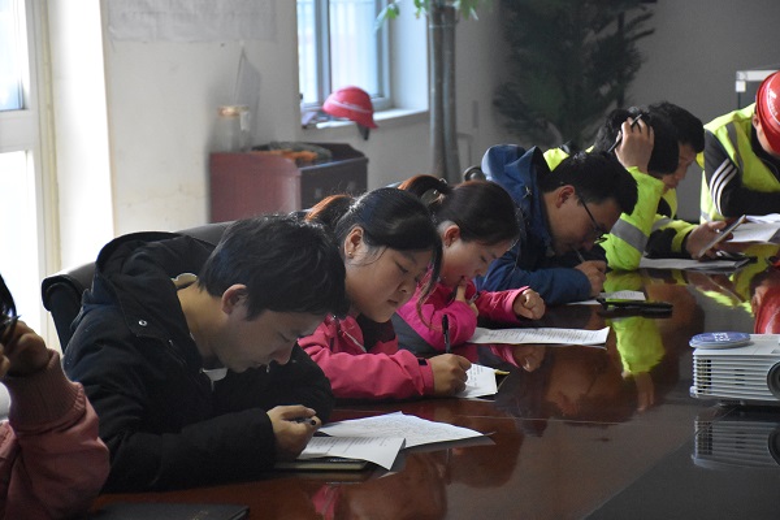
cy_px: 260
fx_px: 2437
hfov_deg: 18.2
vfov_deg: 12.2
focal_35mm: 112
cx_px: 390
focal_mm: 75
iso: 7200
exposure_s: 1/250
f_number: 5
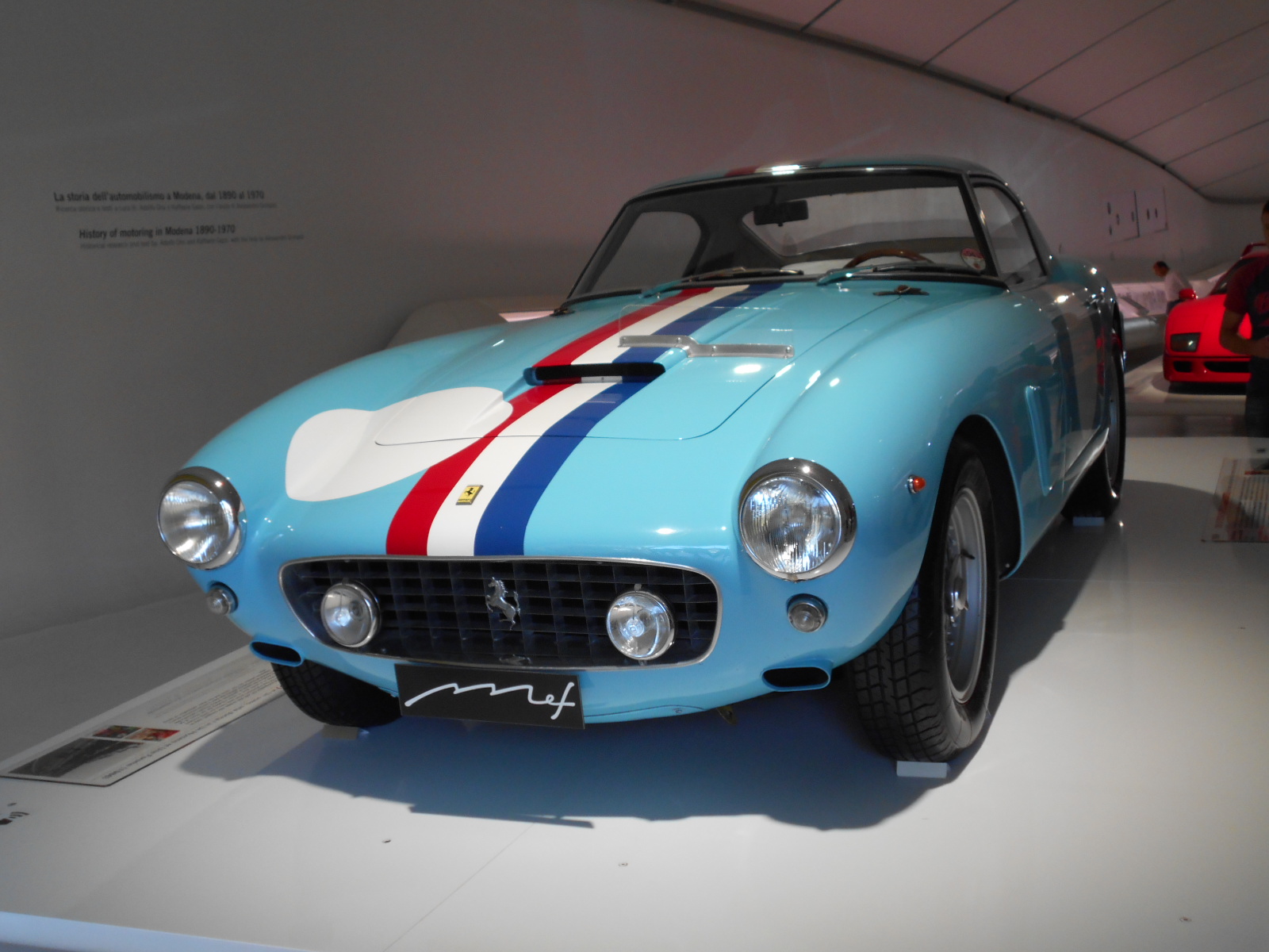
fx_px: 1613
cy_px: 476
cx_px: 634
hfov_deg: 42.9
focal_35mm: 44
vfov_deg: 32.9
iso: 200
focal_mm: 7.7
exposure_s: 1/30
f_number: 4.2
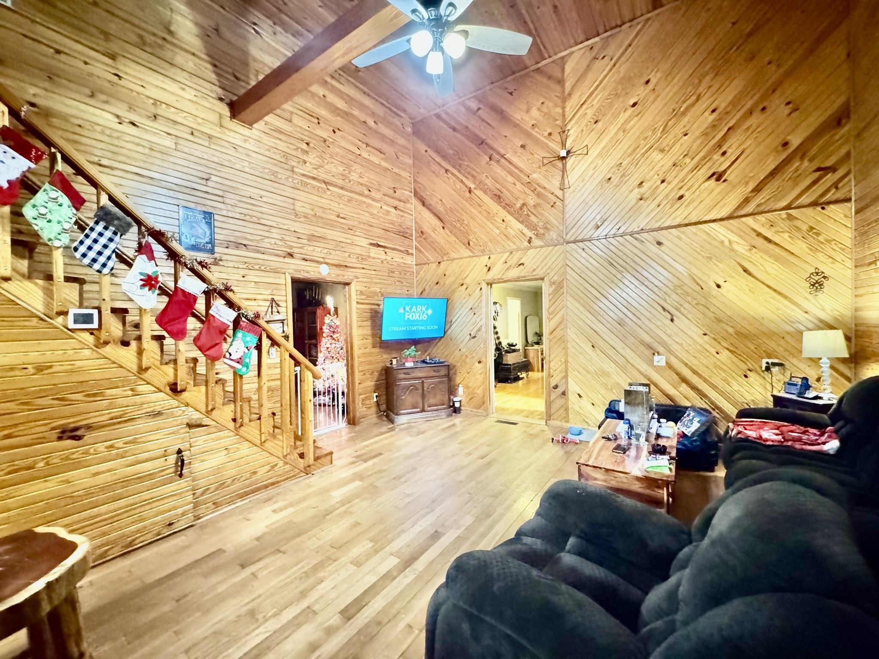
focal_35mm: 14
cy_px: 330
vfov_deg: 85.7
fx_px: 356
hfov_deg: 102.1
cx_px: 440
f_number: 2.2
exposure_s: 1/40
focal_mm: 2.22
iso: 1250
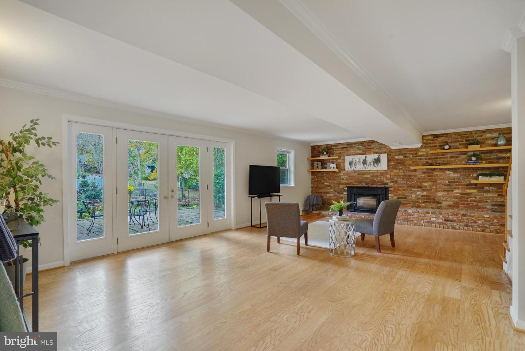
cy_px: 176
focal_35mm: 16
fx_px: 233
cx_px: 262
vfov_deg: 73.8
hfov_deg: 96.7
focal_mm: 16
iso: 1250
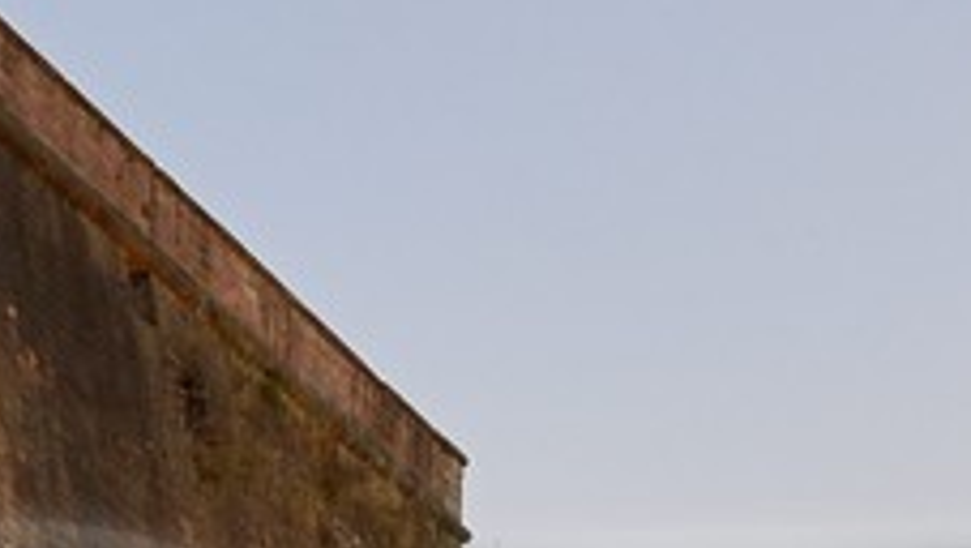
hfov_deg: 12.2
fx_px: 4560
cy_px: 1233
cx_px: 548
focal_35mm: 177
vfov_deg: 6.6
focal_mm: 24
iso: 800
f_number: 5
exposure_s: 1/30
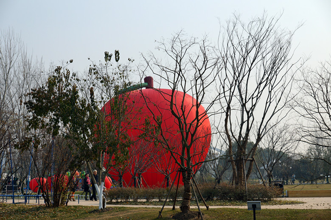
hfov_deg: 27.0
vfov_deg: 18.2
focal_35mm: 75
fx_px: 689
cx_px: 166
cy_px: 110
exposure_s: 1/500
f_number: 4.5
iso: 100
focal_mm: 50
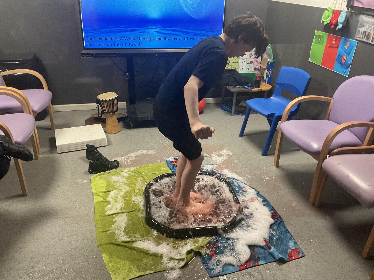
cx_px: 187
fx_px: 313
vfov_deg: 48.2
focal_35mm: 29
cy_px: 140
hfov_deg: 61.7
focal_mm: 3
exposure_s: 1/50
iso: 125
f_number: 1.8
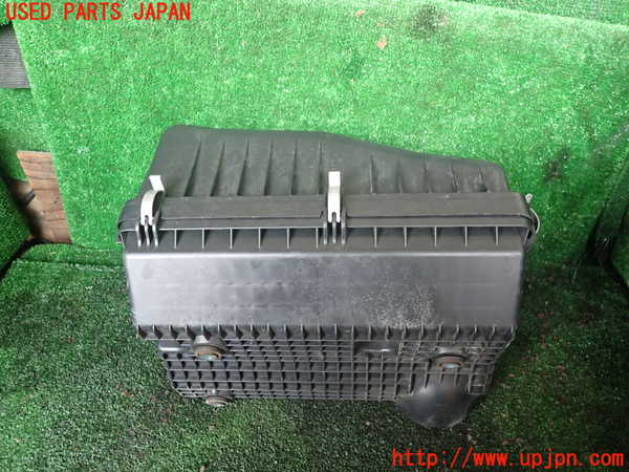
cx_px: 314
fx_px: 454
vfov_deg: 54.9
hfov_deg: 69.4
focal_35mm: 25
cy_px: 236
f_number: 2
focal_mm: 4.5
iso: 500
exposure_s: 1/30
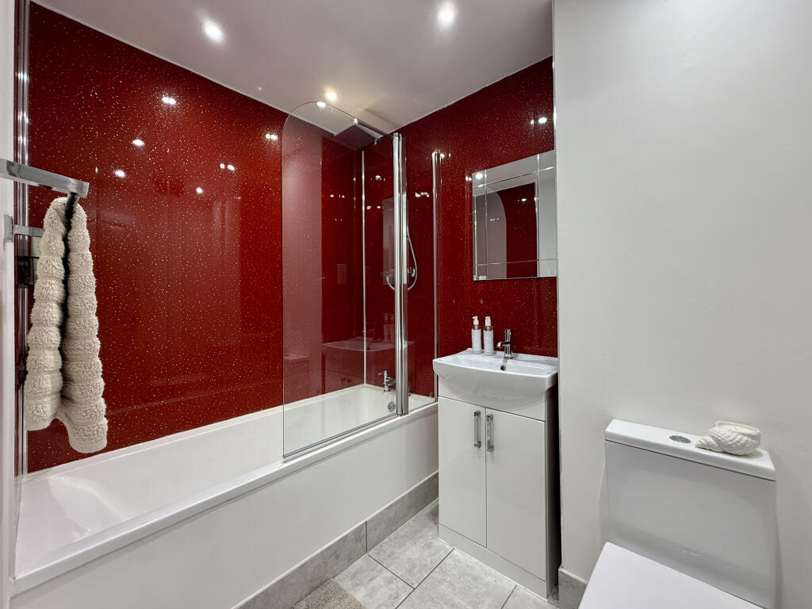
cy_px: 304
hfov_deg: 102.1
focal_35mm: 14
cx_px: 406
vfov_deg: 85.7
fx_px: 328
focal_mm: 2.22
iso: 200
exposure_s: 1/100
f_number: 2.2
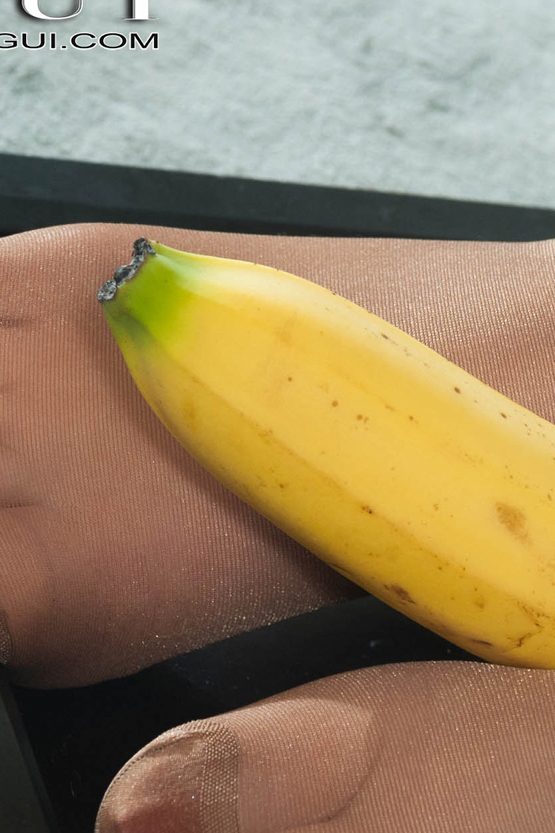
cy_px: 552
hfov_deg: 11.3
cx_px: 610
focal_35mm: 120
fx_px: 2776
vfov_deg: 17.0
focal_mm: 50
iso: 320
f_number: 9
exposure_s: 1/125
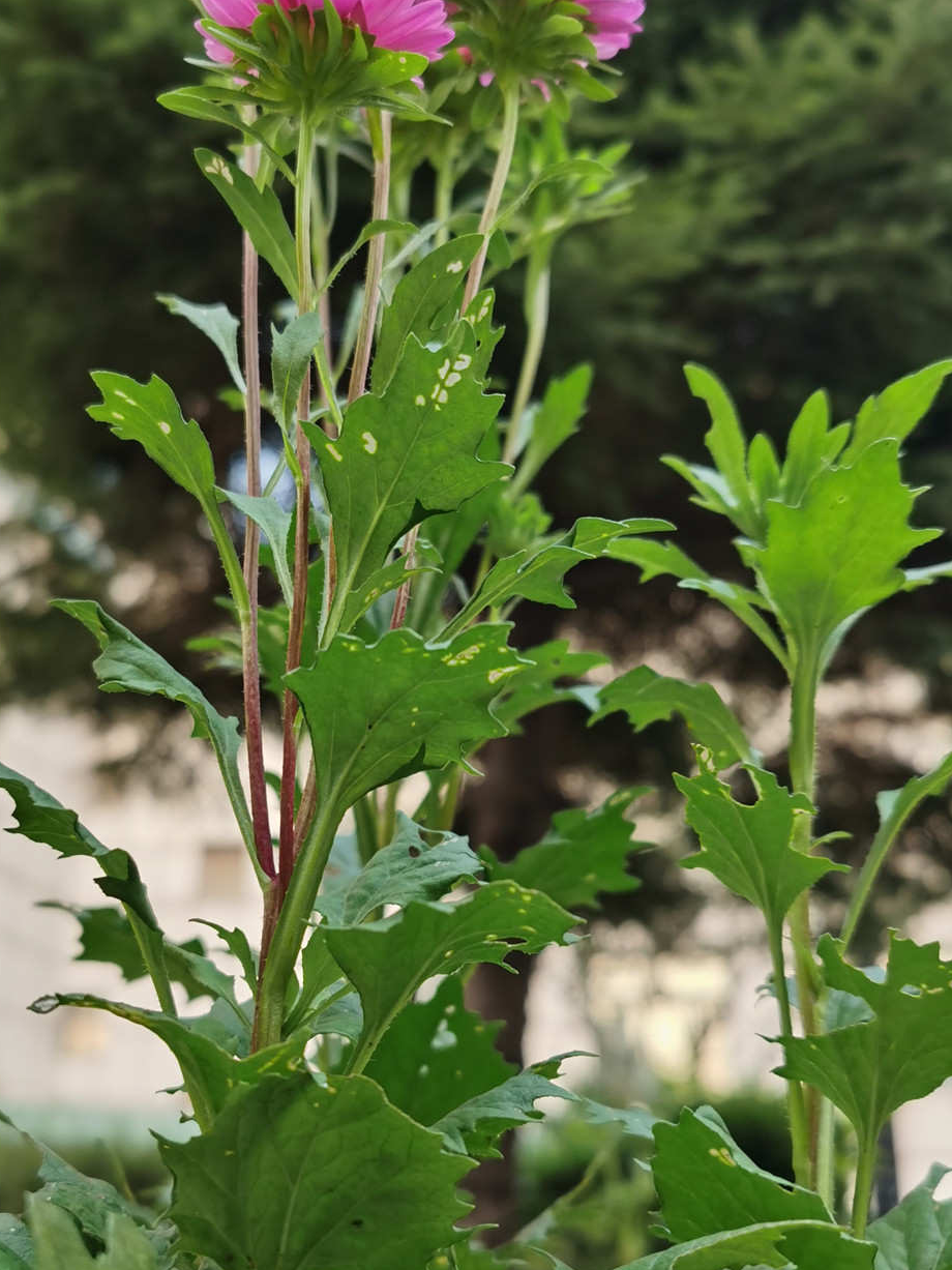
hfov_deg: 32.9
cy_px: 727
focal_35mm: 44
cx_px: 438
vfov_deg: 42.8
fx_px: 1614
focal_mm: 5.56
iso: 64
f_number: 1.6
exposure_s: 1/100
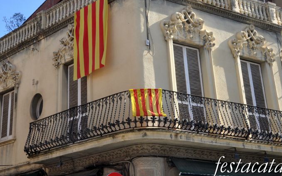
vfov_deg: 21.4
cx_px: 120
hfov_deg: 34.0
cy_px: 38
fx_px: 461
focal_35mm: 60
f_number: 16
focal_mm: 26
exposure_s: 1/250
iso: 640
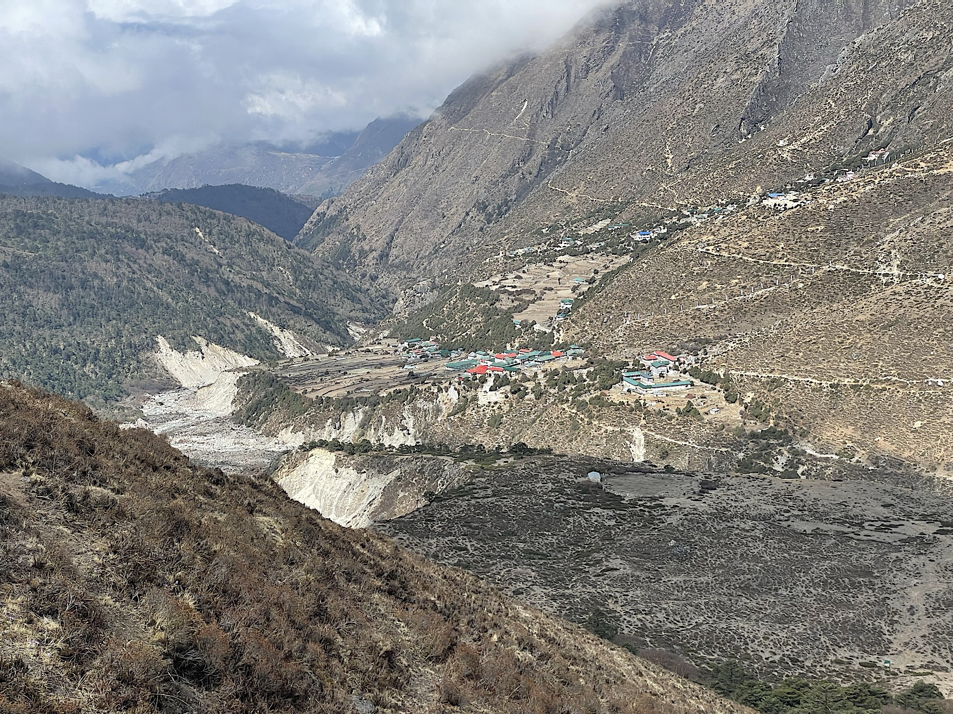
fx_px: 1432
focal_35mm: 52
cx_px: 476
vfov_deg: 28.0
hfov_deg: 36.8
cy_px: 357
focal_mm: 6
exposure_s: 1/1597
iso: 25
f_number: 2
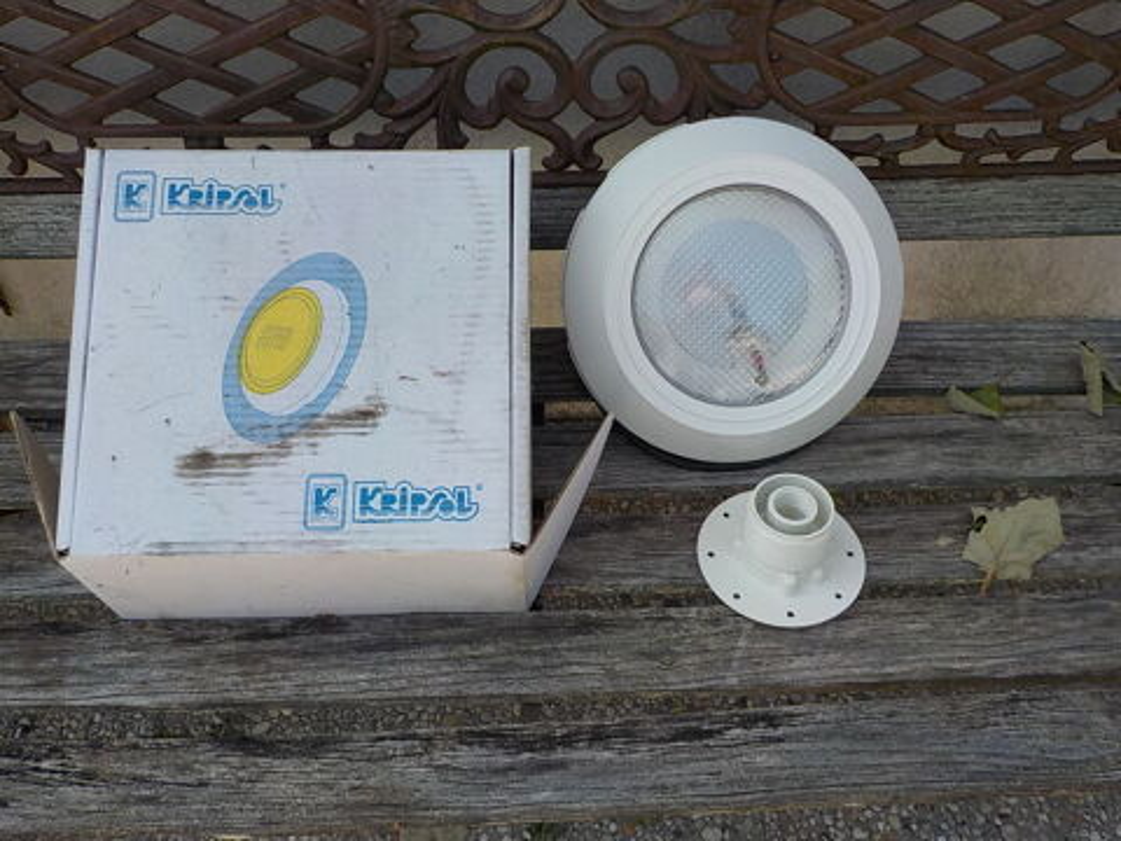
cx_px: 560
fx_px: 972
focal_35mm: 30
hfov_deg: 60.0
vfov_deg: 46.8
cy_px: 420
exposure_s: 1/800
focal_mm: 4.1
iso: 125
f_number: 3.3
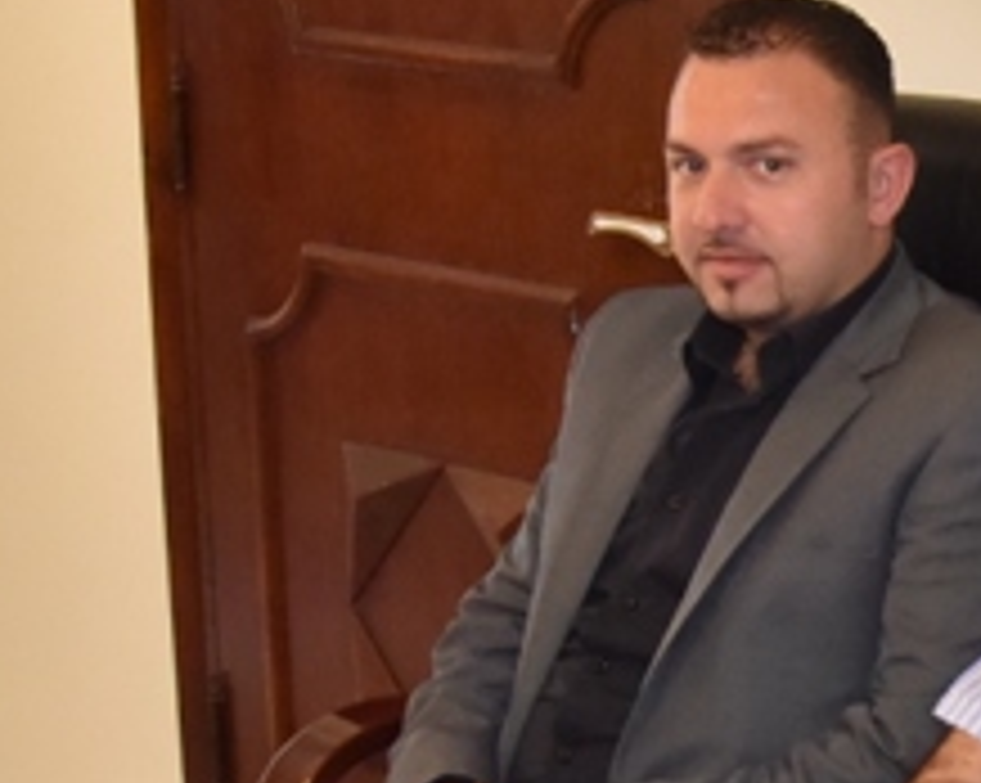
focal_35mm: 106
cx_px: 1310
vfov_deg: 14.4
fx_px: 3075
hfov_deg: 17.0
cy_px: 610
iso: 3200
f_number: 7.1
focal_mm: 24
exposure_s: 1/250
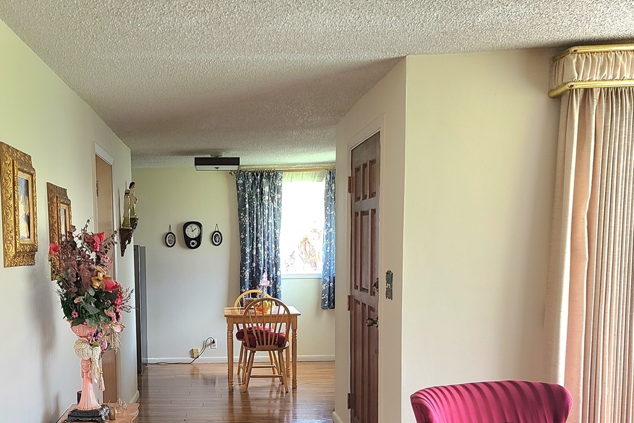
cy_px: 331
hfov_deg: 46.2
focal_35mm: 41
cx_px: 181
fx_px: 722
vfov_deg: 31.9
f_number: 1.8
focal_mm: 5.4
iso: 80
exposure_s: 1/60.2
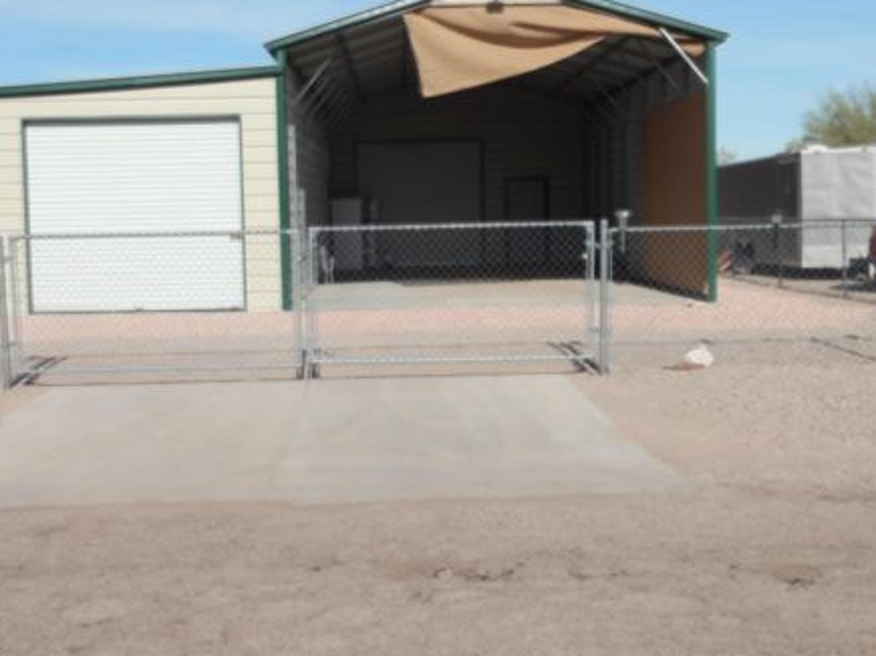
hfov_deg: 41.2
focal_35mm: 46
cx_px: 377
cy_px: 307
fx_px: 1164
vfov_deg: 31.5
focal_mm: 7.1
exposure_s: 1/800
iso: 125
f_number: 7.2
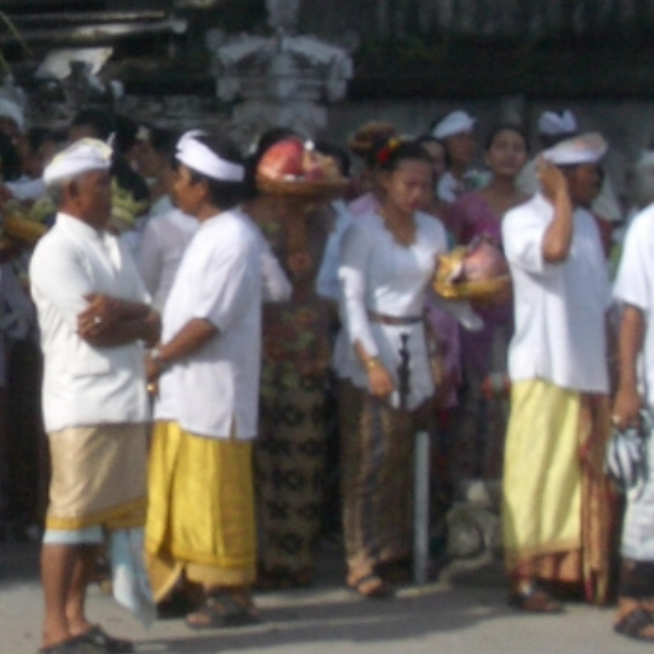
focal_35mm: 141
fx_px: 3014
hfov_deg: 12.2
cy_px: 52
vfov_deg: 12.3
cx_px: -7
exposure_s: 1/640
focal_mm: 5.8
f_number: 4.3
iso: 50
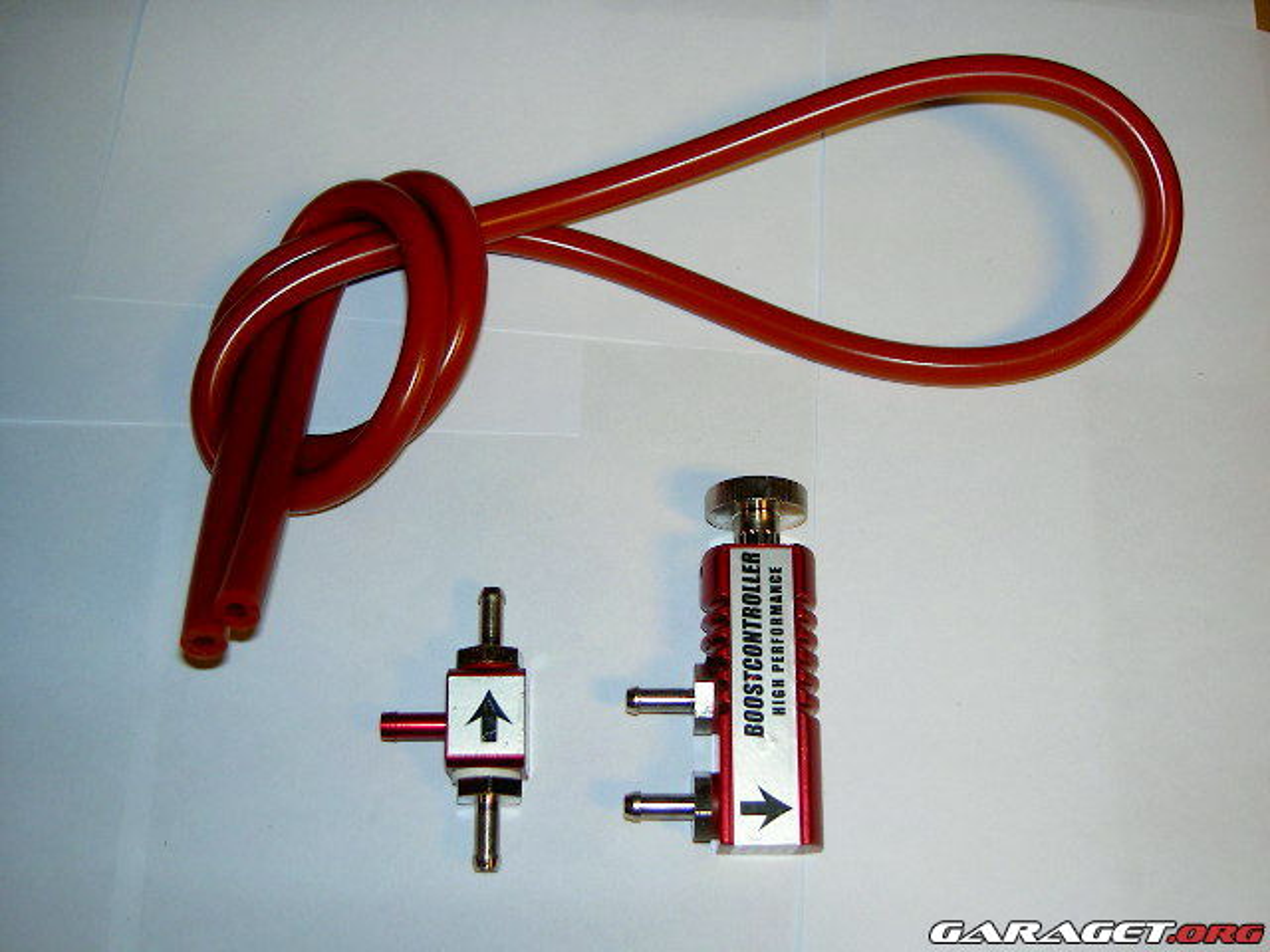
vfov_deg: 36.8
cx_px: 635
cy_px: 476
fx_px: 1431
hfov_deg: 47.9
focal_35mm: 39
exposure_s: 1/59.5
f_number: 2.8
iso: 100
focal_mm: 8
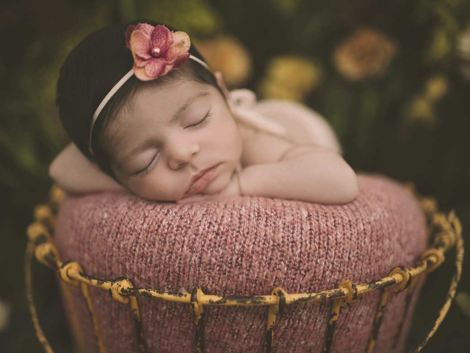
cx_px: 228
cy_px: 174
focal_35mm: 39
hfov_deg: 47.9
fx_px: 529
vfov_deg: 36.8
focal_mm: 35
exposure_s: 1/160
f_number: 1.6
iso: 200
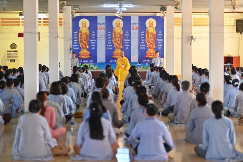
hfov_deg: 23.9
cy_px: 81
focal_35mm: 85
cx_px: 122
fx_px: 574
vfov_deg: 16.1
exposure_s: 1/125
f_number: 2.2
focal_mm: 85
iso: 400
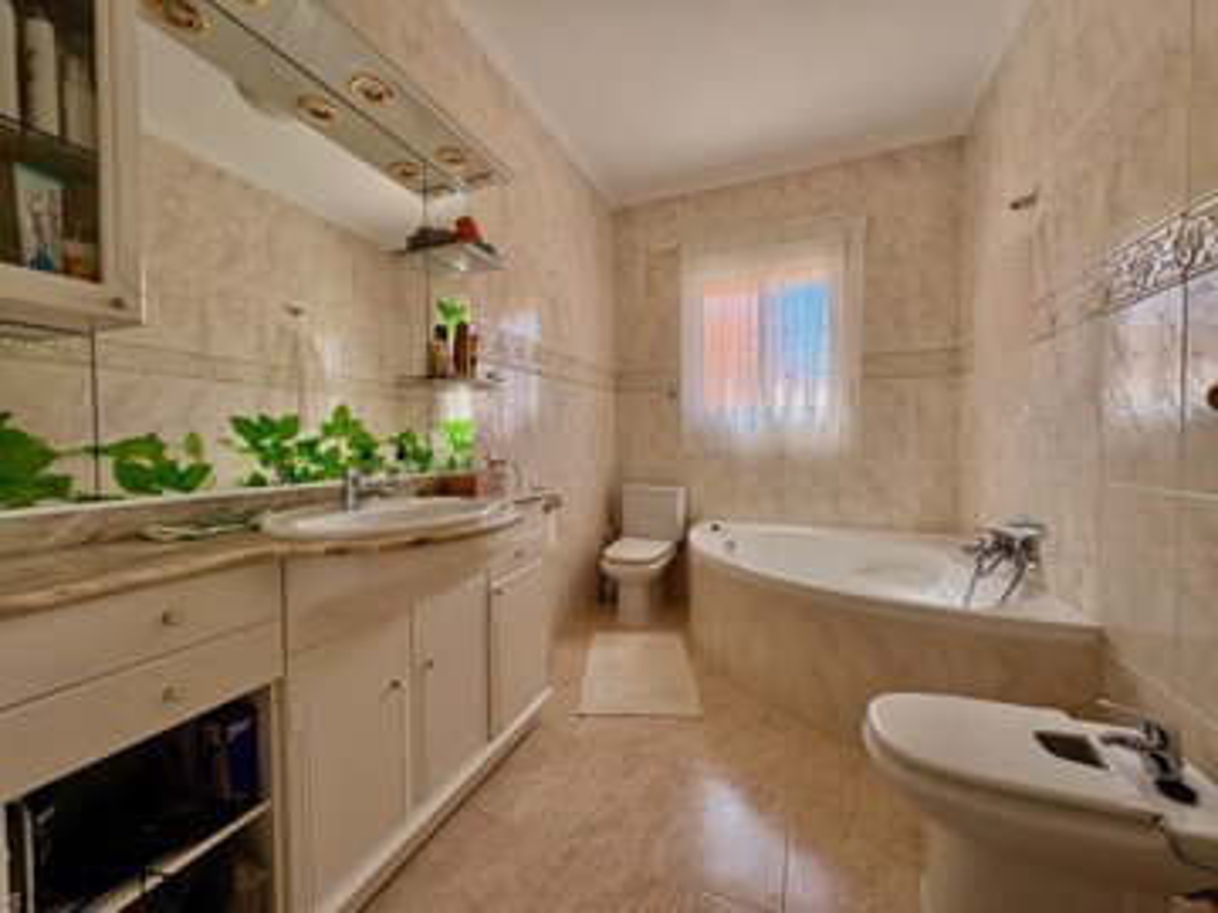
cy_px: 456
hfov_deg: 102.1
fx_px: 493
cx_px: 609
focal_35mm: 14
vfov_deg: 85.7
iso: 64
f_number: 2.2
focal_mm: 2.22
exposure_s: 1/247
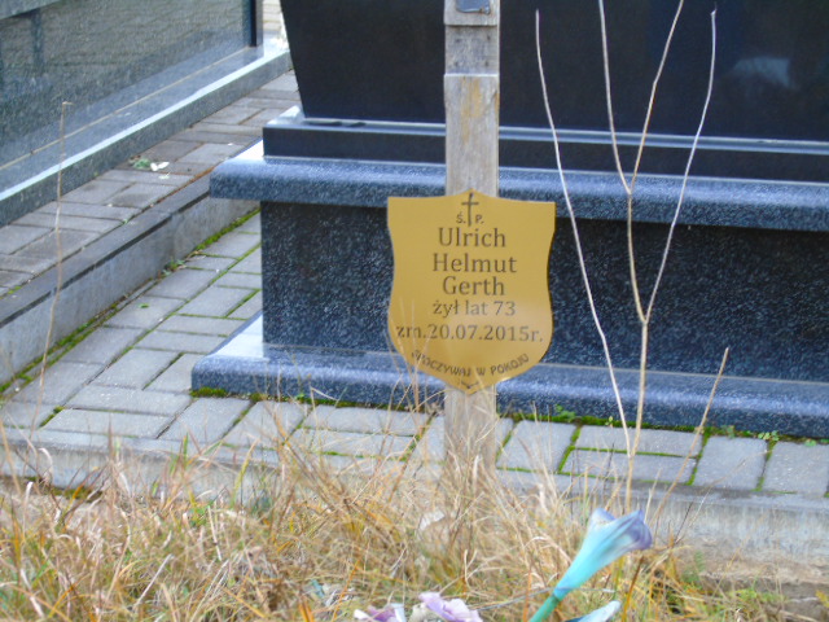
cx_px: 414
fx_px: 2251
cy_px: 311
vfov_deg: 15.7
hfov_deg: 20.9
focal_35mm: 94
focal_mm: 17
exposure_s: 1/30
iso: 100
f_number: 4.3
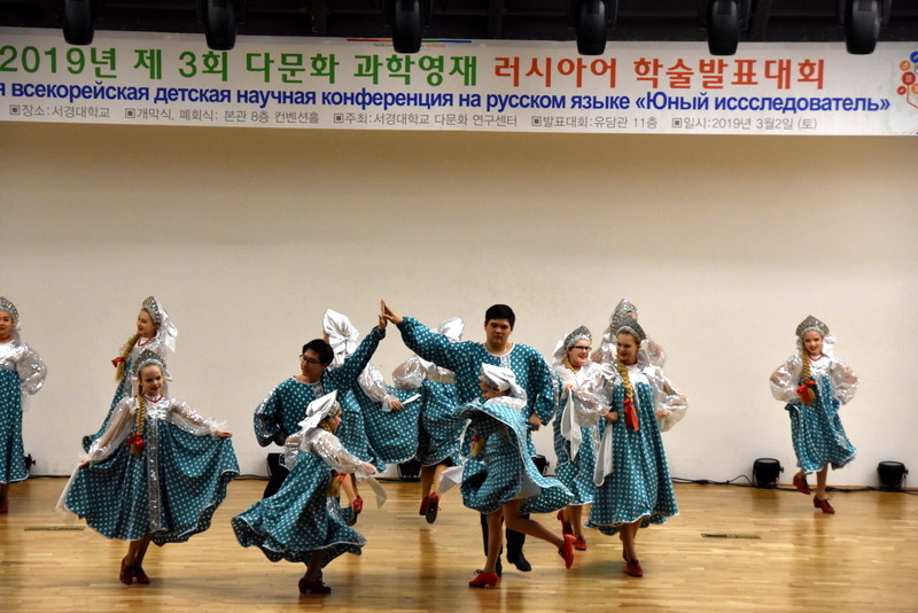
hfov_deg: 15.2
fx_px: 3444
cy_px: 306
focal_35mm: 135
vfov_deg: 10.2
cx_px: 459
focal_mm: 90
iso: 2200
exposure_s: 1/250
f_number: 5.3
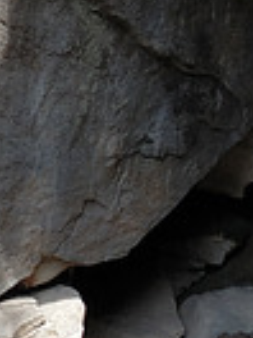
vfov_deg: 13.7
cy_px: -110
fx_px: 1345
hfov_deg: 9.2
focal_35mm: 138
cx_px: -432
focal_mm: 3.94
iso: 125
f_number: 1.9
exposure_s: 1/670
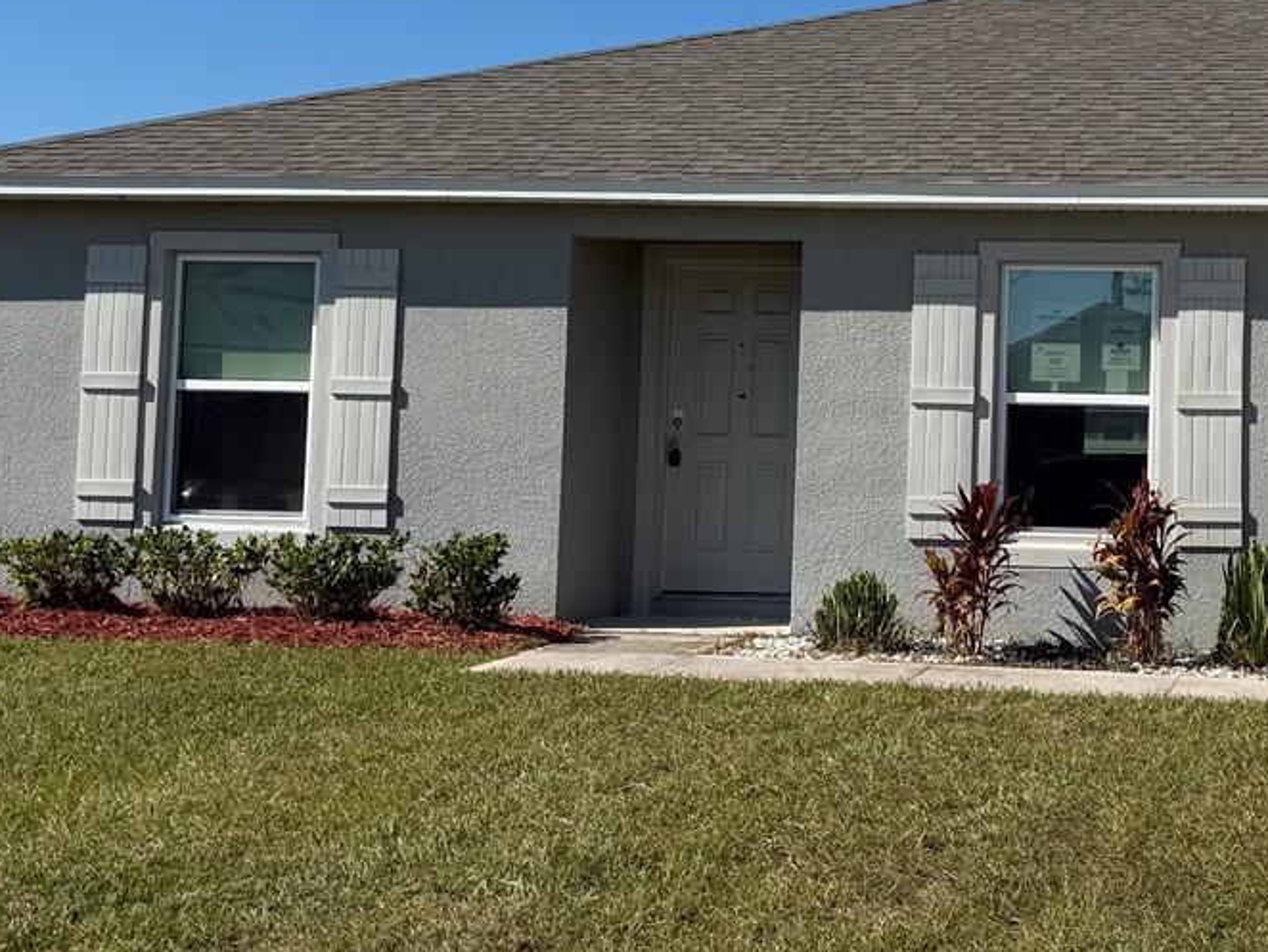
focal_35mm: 58
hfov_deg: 31.8
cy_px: 295
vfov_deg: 25.1
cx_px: 1111
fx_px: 2125
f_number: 1.78
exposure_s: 1/7353
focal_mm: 6.76
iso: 80
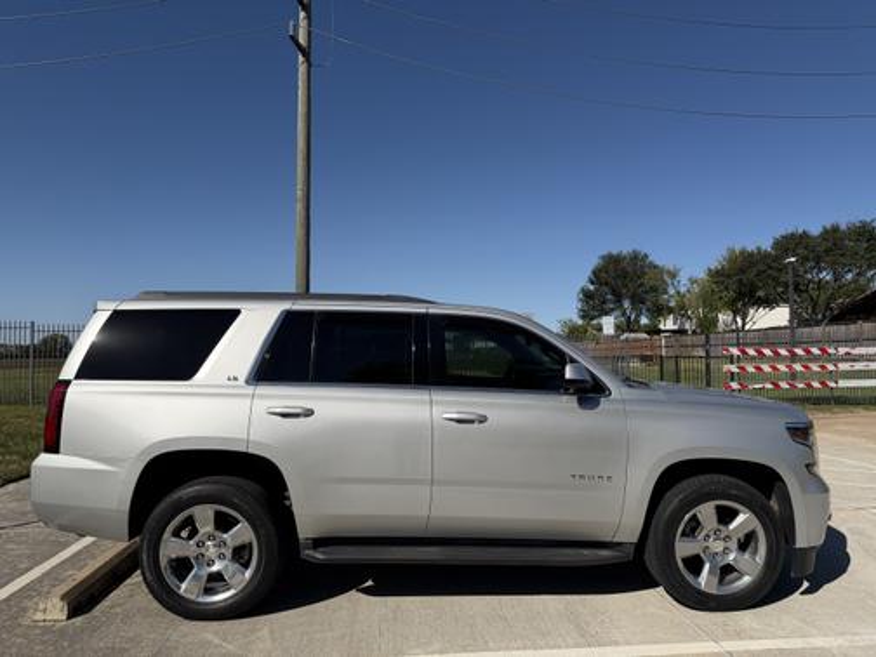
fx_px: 607
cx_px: 438
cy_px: 328
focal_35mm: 24
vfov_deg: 56.8
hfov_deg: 71.6
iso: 100
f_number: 1.78
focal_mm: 6.76
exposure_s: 1/11905
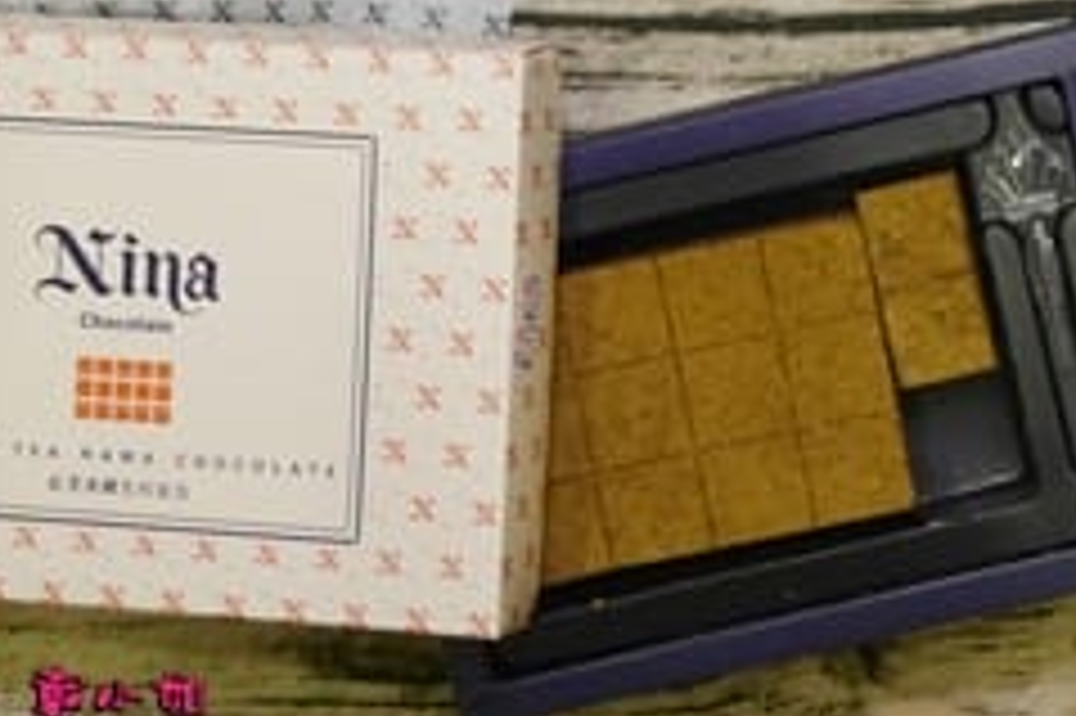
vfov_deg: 11.5
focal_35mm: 116
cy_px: -185
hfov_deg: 17.4
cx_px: 968
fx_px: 3465
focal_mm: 20
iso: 1250
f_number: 4.6
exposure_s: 1/60
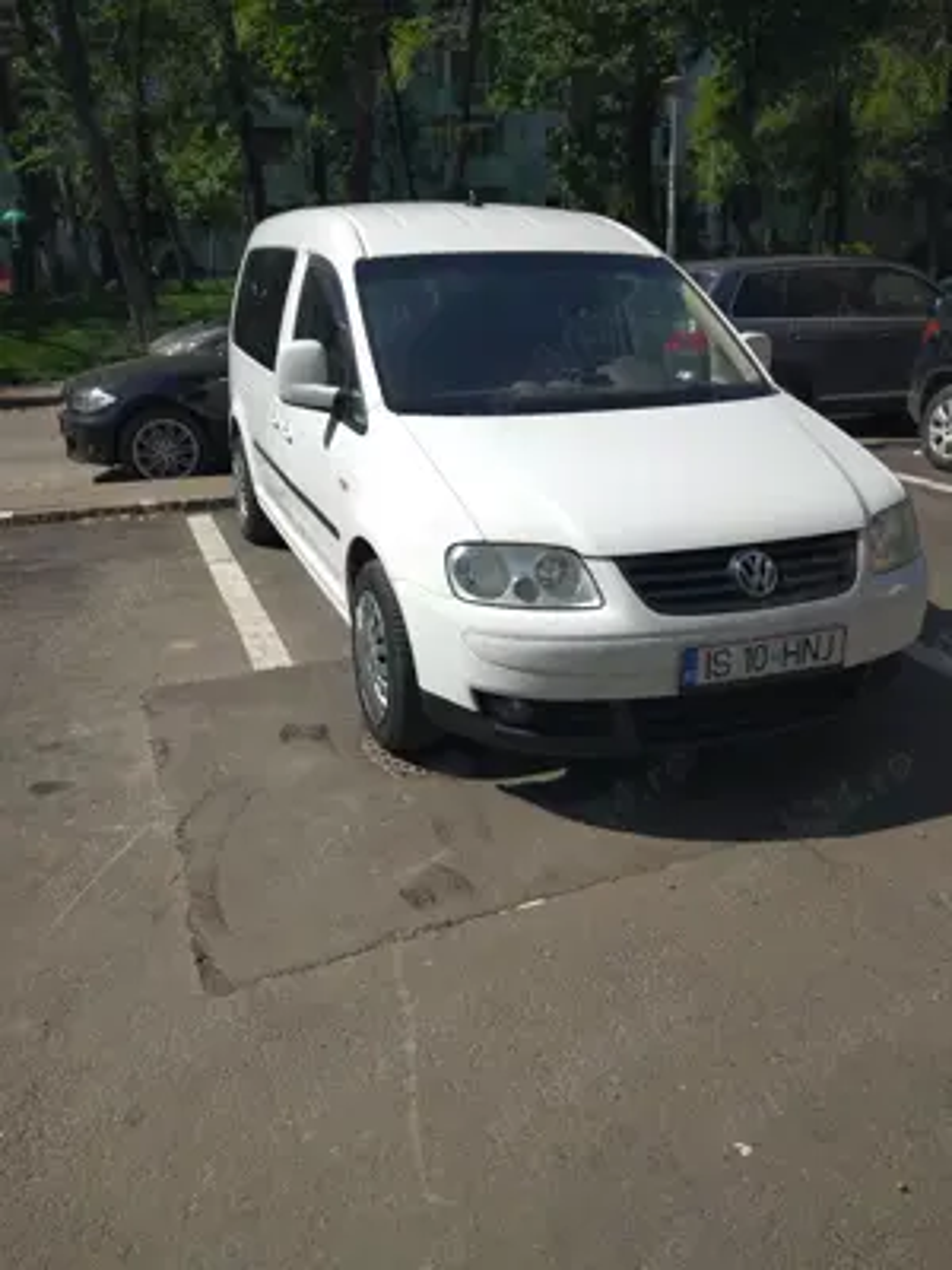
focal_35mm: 26
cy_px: 635
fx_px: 953
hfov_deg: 53.1
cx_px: 476
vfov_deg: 67.3
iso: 101
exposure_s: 1/1816
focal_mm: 3.6
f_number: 1.8
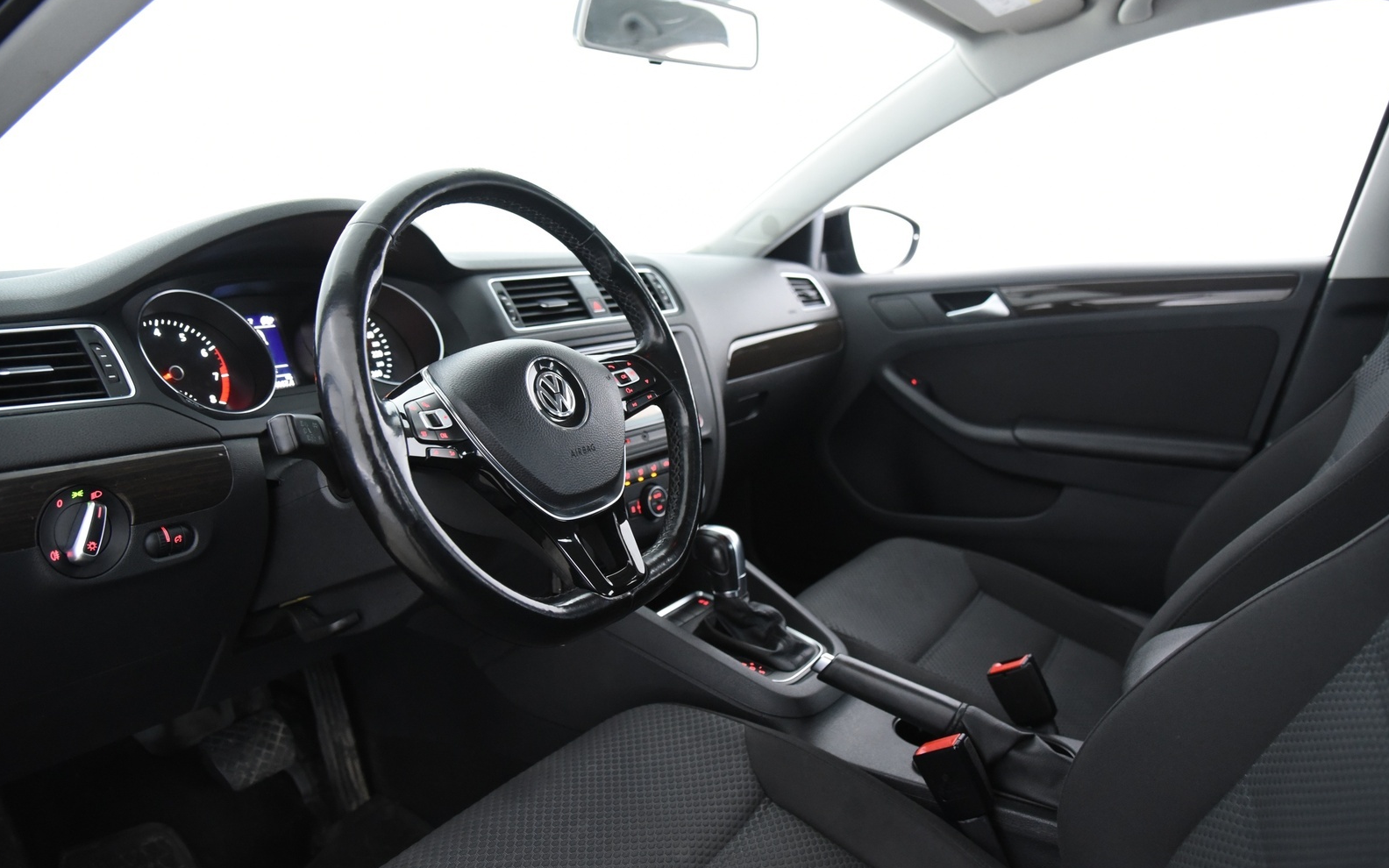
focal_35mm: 25
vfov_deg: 49.3
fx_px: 946
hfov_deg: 72.5
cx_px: 700
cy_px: 428
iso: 4000
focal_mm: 24
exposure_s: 1/20
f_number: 4
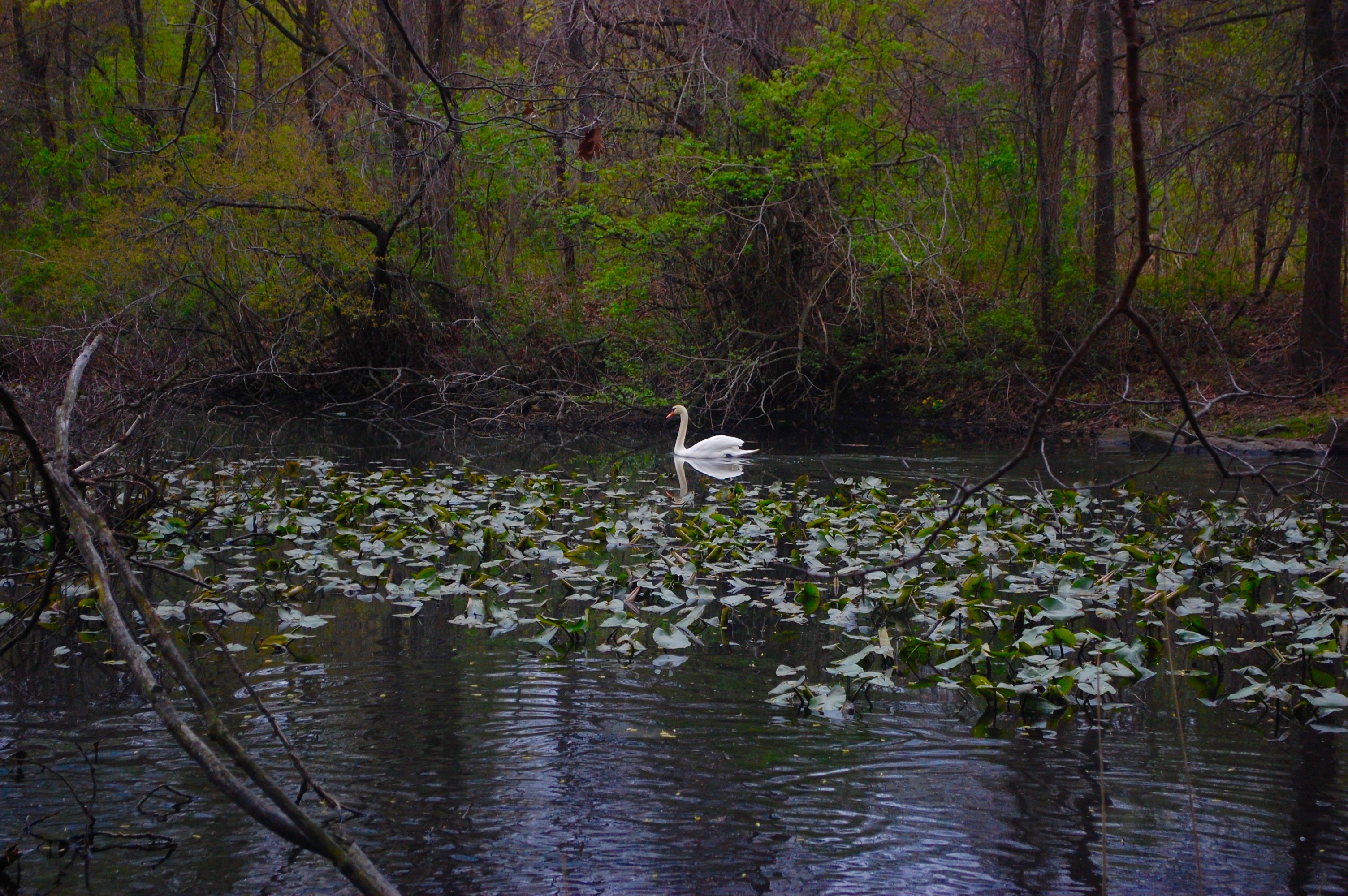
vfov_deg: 16.5
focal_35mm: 82
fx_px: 3086
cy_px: 448
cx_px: 674
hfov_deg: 24.6
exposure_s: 1/1000
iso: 800
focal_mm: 55
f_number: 5.6
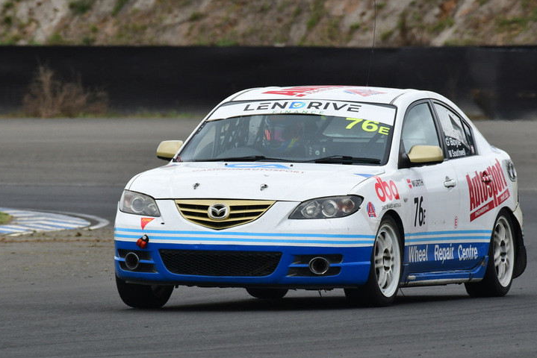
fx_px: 12445
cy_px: 180
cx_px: 243
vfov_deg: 1.7
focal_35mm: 834
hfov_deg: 2.5
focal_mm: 500
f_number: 11
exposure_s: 1/640
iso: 1000
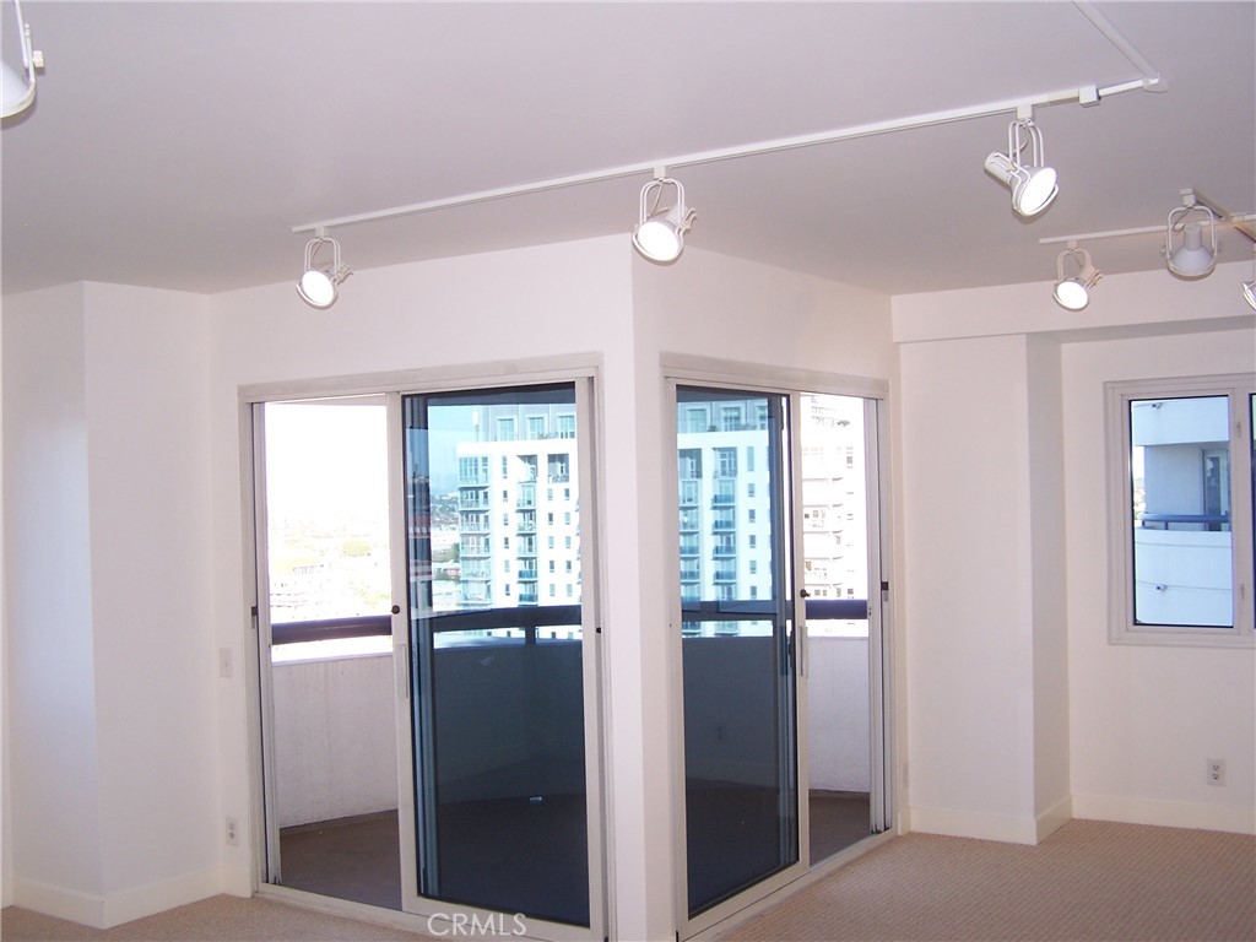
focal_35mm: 38
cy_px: 471
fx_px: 1379
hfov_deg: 49.0
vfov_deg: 37.7
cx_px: 628
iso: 80
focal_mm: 6.3
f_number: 2.8
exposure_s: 1/125
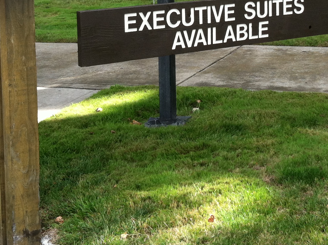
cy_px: 15
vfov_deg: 17.6
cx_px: 192
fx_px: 776
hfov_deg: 23.8
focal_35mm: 82
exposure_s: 1/242
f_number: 2.8
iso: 80
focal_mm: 3.85
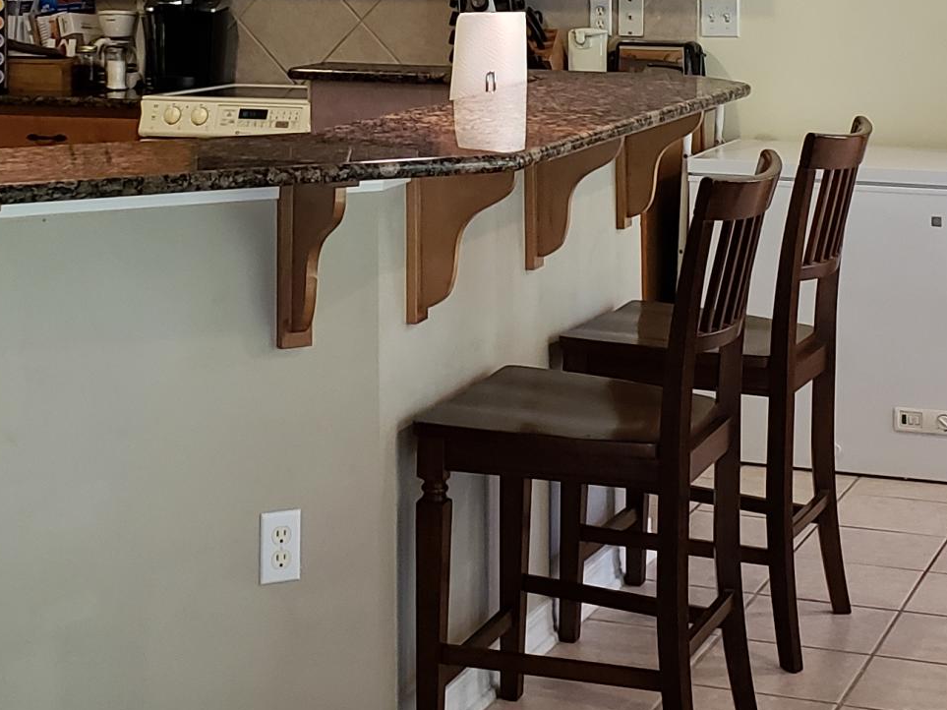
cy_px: -50
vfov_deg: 17.6
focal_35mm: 81
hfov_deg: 24.1
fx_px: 2216
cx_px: 454
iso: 250
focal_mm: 4.3
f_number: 2.4
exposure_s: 1/24
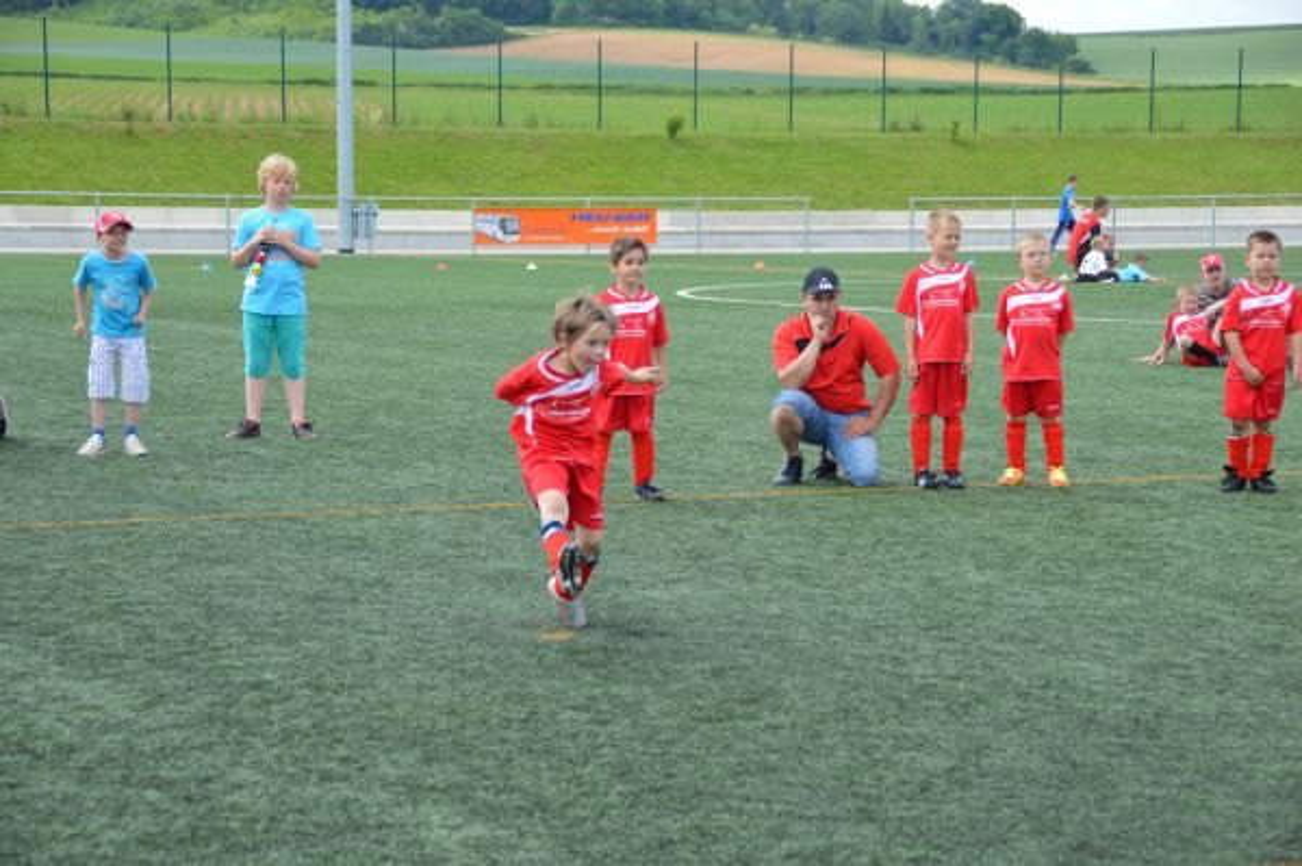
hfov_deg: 20.9
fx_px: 3523
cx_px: 651
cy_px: 433
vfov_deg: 14.0
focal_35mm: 98
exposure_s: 1/800
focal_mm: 65
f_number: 5
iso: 400
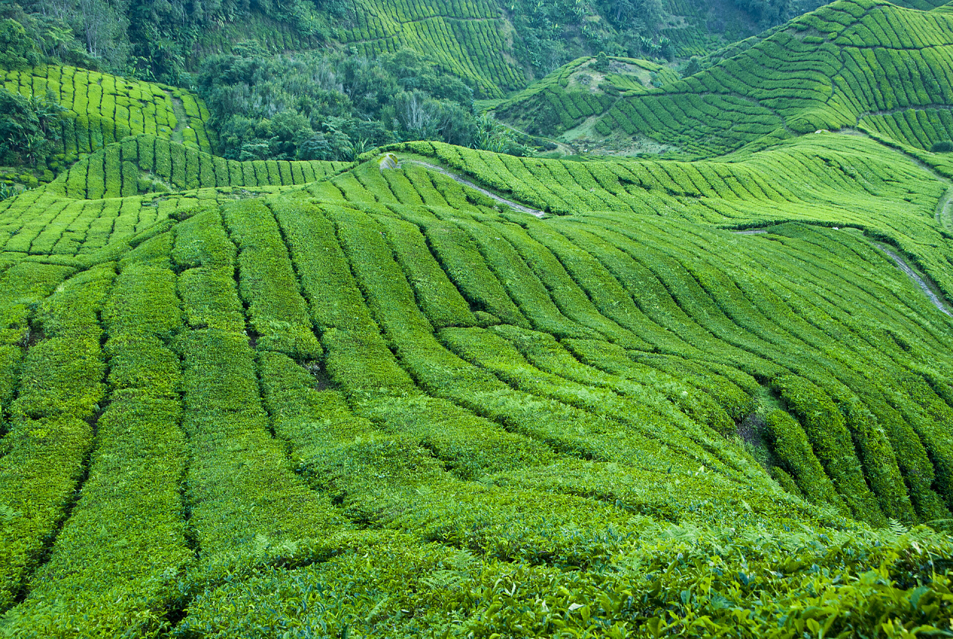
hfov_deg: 49.5
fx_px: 1034
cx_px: 476
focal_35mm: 39
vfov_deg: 34.3
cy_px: 320
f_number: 8
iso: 250
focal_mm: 26
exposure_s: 1/15
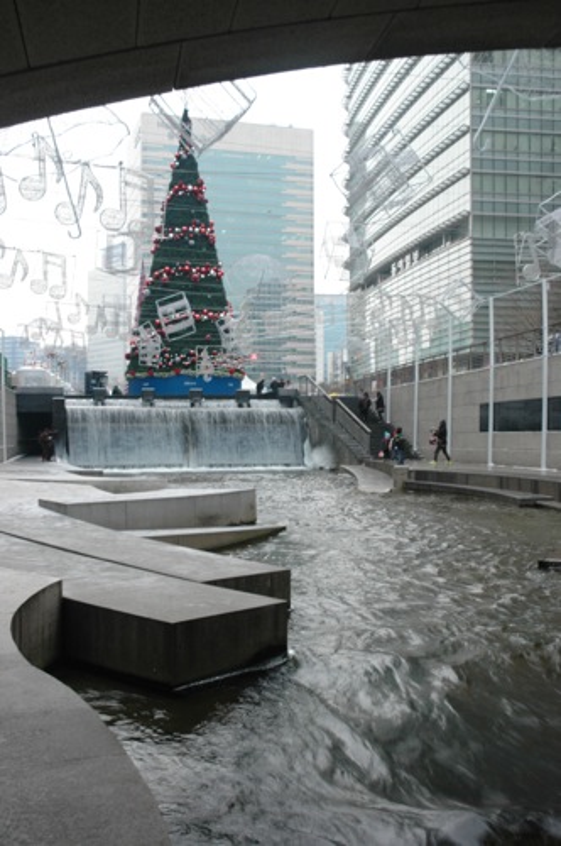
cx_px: 280
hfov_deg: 35.4
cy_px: 423
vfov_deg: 51.3
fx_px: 879
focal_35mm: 38
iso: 200
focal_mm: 25
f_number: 6.3
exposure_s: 1/13
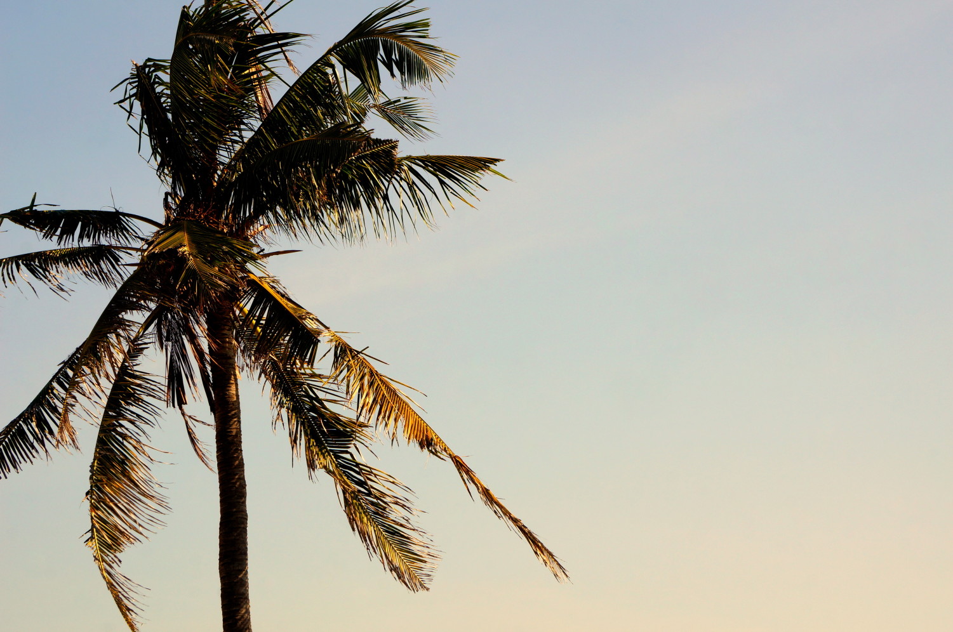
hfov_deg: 16.7
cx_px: 476
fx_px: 3251
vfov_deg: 11.1
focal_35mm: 123
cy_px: 316
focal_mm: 82
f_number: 13
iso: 100
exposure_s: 1/250
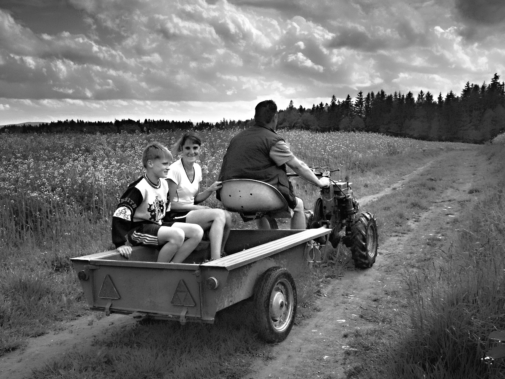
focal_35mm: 37
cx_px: 252
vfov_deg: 38.7
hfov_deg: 50.1
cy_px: 190
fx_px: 540
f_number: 8
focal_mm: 9.61
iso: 100
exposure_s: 1/400
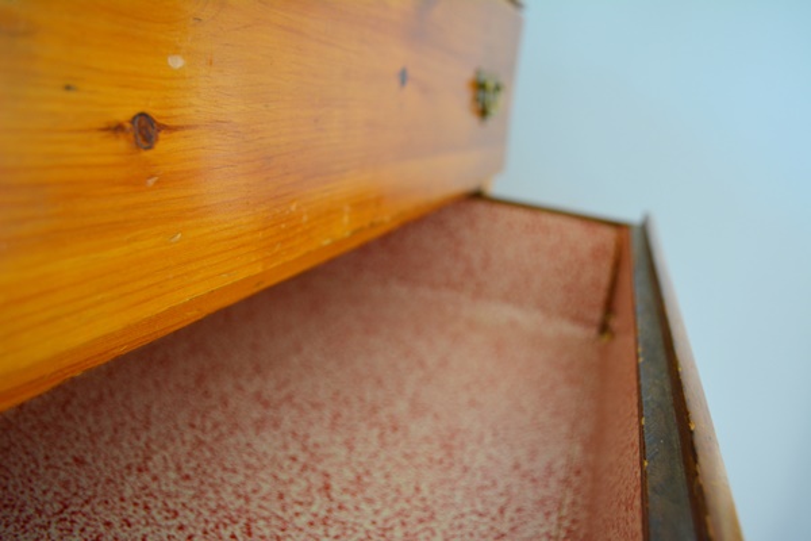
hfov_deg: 61.9
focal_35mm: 30
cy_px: 270
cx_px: 406
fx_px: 676
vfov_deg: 43.6
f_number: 3.8
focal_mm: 20
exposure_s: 1/30
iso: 800
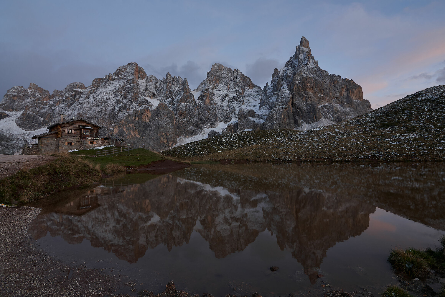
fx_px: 204
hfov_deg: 95.0
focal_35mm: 16
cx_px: 222
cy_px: 148
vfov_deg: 72.1
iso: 100
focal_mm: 11
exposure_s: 1/15
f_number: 9
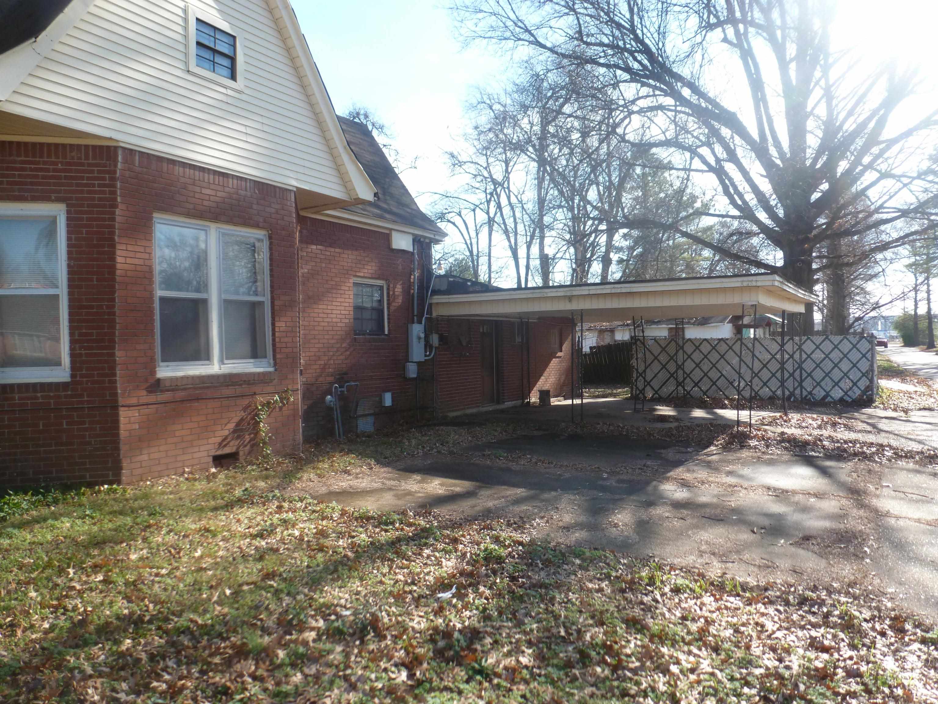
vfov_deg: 56.8
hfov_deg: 71.6
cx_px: 469
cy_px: 352
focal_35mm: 24
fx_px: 650
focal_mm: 4.3
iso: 100
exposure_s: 1/320
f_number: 3.3
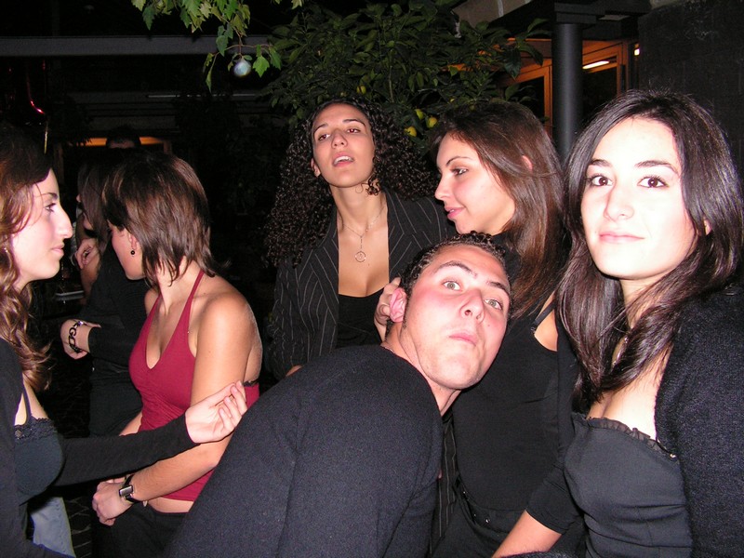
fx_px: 774
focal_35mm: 36
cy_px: 279
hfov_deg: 51.4
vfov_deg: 39.7
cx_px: 372
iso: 200
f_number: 3.2
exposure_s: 1/40
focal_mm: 6
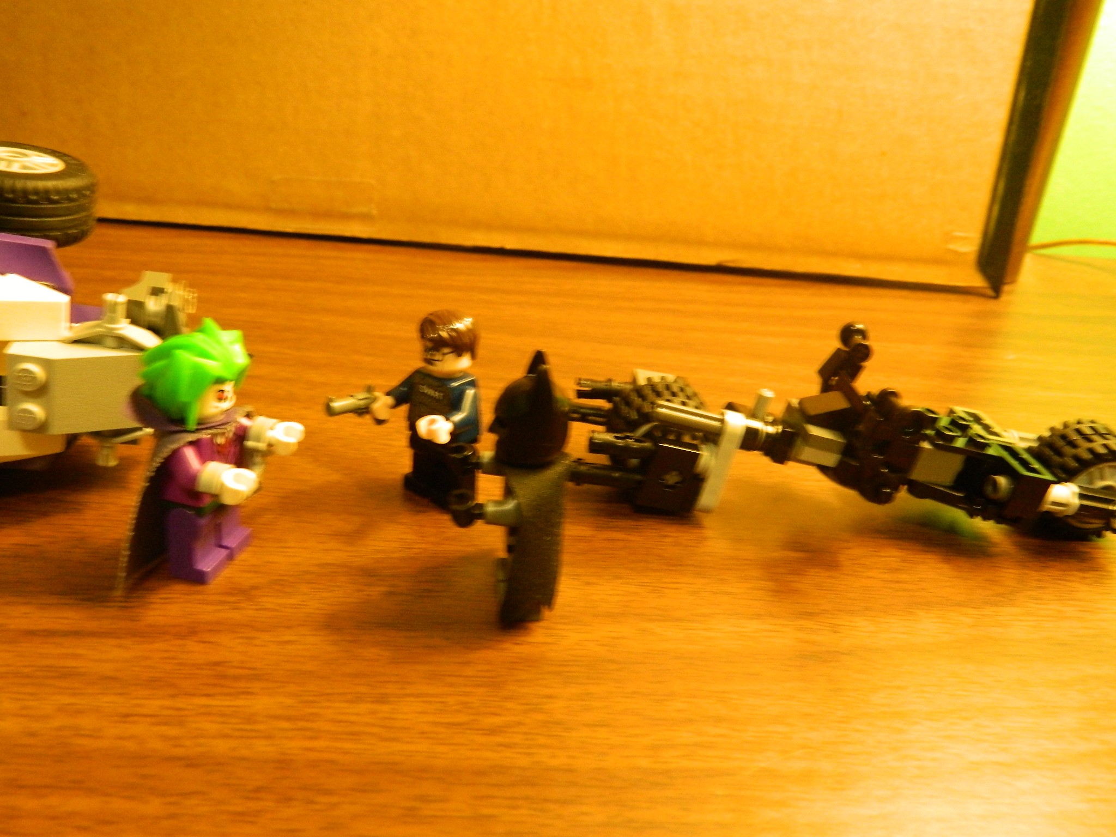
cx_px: 558
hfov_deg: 63.4
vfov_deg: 49.7
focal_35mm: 28
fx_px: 903
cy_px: 418
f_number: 3.2
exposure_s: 1/13
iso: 400
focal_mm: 5.1
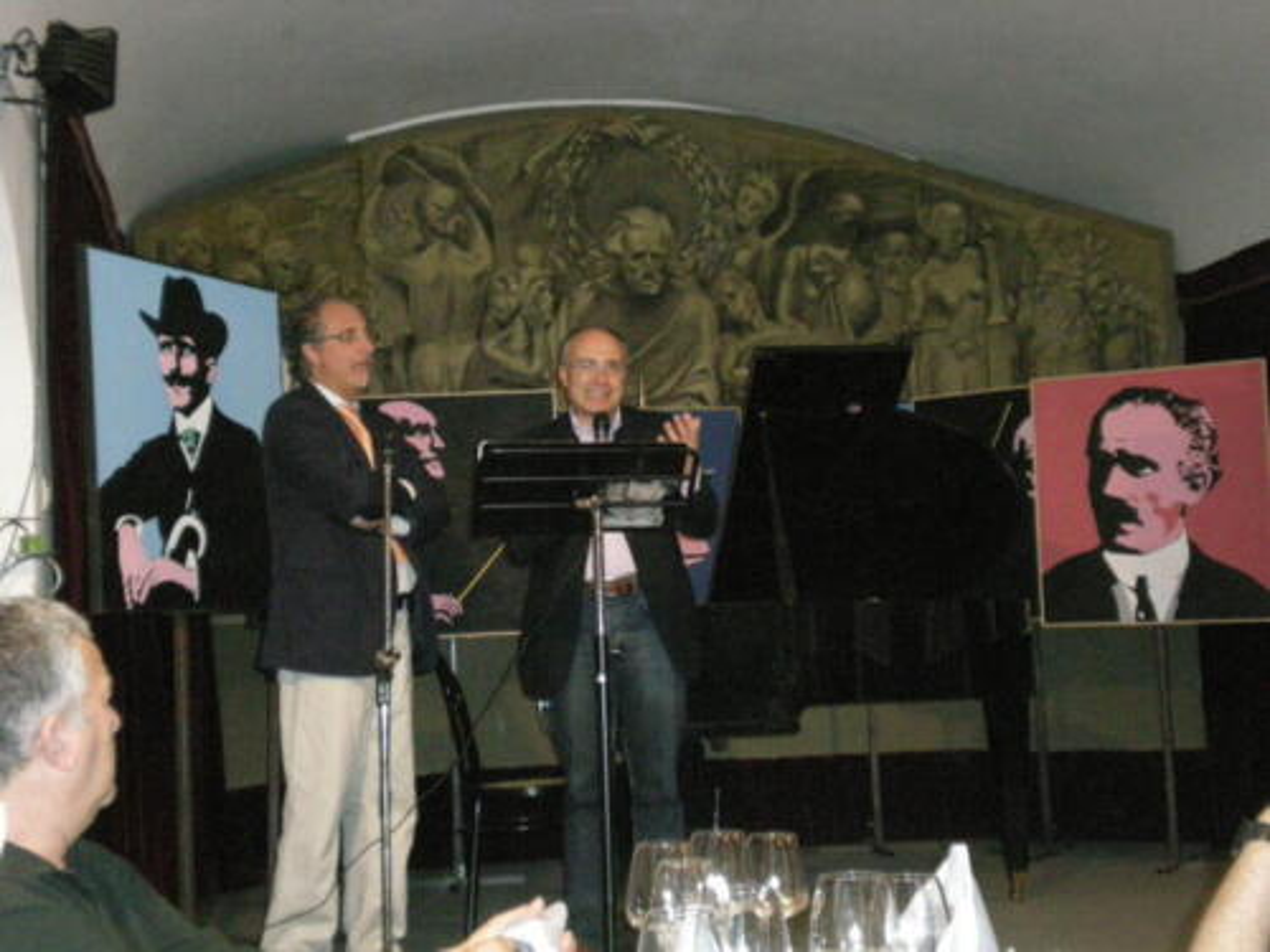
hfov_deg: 34.3
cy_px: 476
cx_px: 635
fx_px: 2055
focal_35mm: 56
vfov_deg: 26.1
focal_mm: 9.3
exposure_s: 1/60
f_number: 3.9
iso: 800
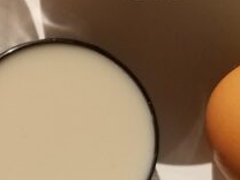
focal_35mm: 120
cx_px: -47
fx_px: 832
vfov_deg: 12.3
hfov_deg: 15.8
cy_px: 106
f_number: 1.7
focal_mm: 4.3
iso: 50
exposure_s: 1/5360
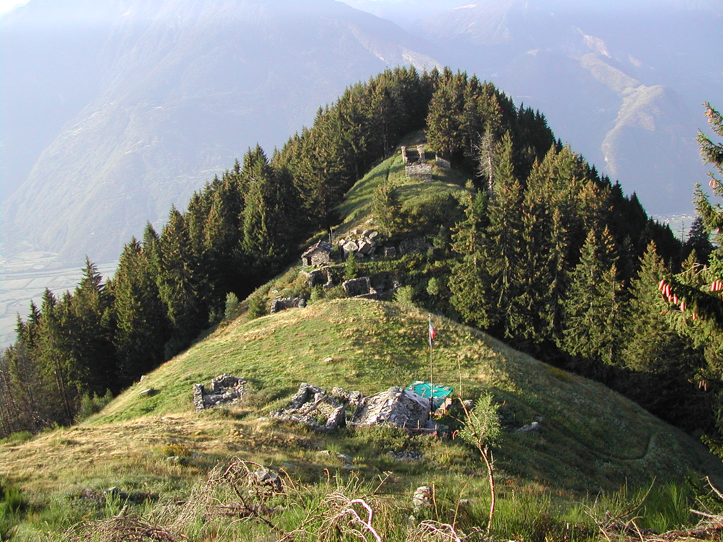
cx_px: 362
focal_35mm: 38
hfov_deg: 49.0
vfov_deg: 37.7
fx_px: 794
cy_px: 271
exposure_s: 1/302
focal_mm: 8
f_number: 2.8
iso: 100
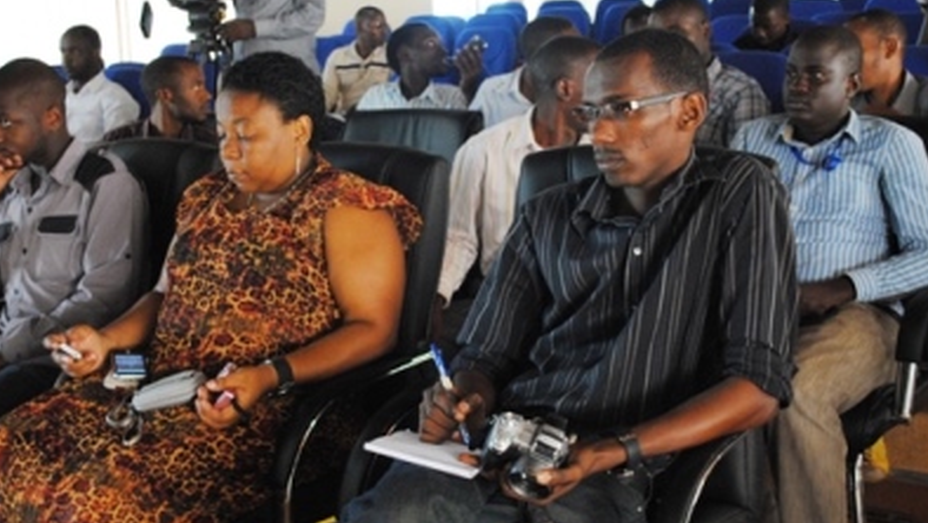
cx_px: 469
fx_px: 1280
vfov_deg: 23.1
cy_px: 243
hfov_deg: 39.8
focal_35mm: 52
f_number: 4.2
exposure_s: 1/30
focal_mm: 26
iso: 800
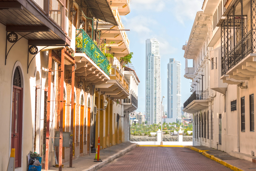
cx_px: 142
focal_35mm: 89
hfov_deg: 22.9
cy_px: 51
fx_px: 633
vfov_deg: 15.3
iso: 125
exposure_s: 1/200
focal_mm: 58
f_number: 9
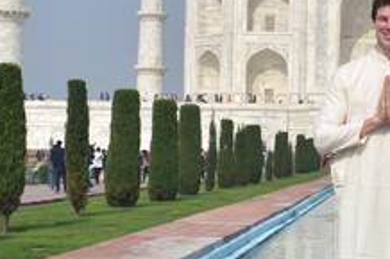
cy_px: 48
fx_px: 1180
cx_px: 410
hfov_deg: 18.2
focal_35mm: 109
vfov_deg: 12.5
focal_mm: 22
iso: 125
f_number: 9
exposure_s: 1/200
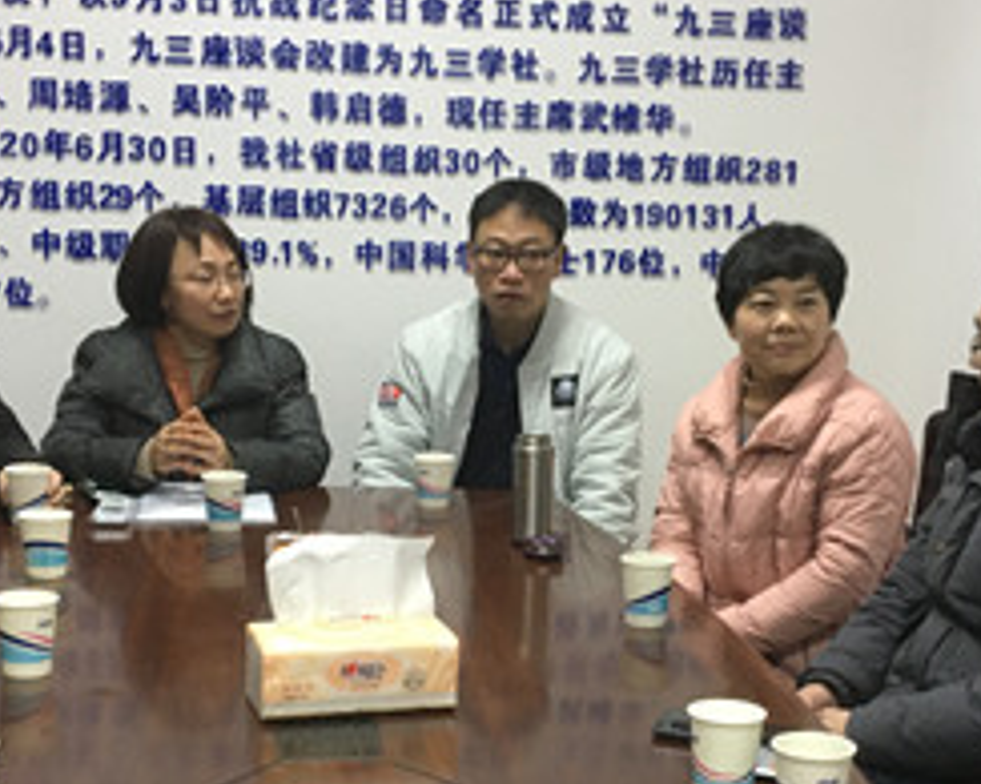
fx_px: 1683
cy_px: 577
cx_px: 499
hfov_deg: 32.5
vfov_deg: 25.9
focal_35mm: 58
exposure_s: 1/33
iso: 200
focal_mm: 4.15
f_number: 2.2
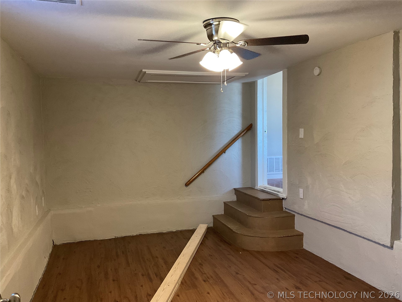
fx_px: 337
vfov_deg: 48.2
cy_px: 151
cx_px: 201
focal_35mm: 29
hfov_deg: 61.7
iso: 200
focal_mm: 3
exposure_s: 1/60
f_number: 1.8
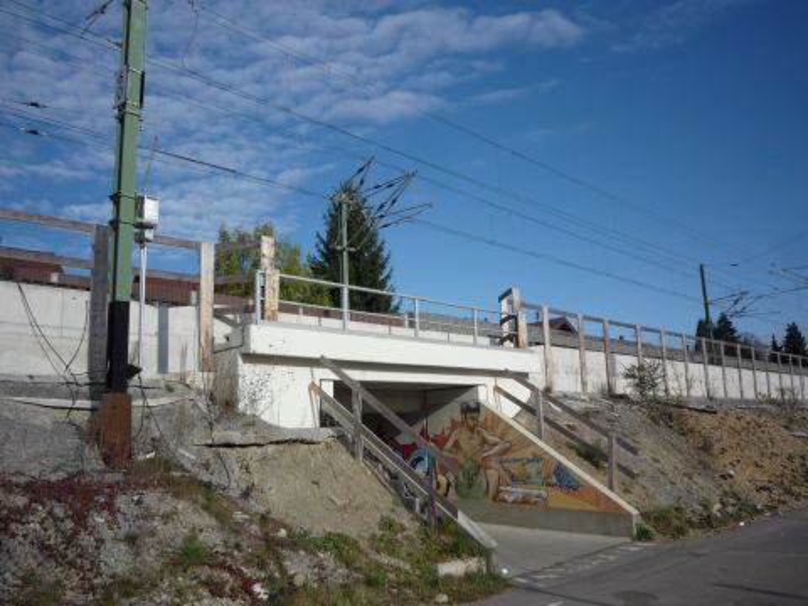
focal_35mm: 32
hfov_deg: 56.8
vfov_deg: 44.2
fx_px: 747
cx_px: 404
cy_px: 303
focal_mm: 5.2
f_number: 5.6
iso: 100
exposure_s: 1/500
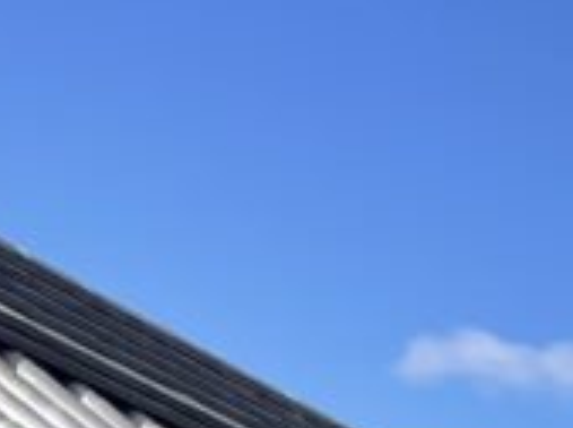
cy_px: 1070
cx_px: 1583
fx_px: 2610
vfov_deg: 8.5
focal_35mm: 158
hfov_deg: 10.1
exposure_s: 1/3731
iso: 32
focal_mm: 4.2
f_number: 1.6
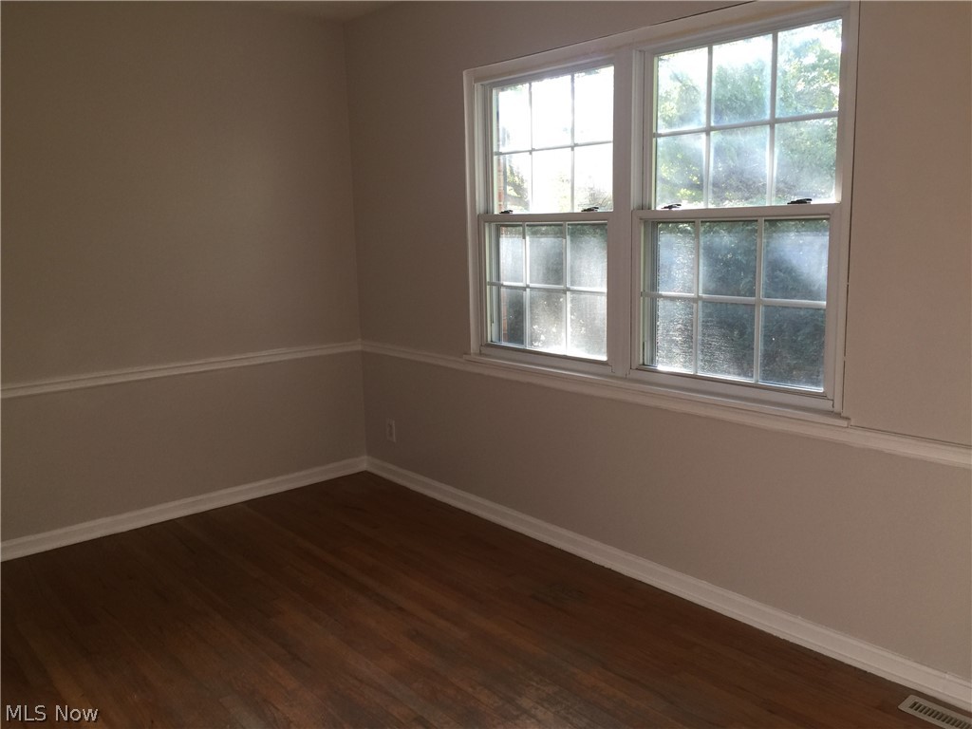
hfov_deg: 61.7
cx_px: 486
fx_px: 814
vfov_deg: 48.2
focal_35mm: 29
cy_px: 364
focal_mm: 4.15
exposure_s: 1/40
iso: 32
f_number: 2.2
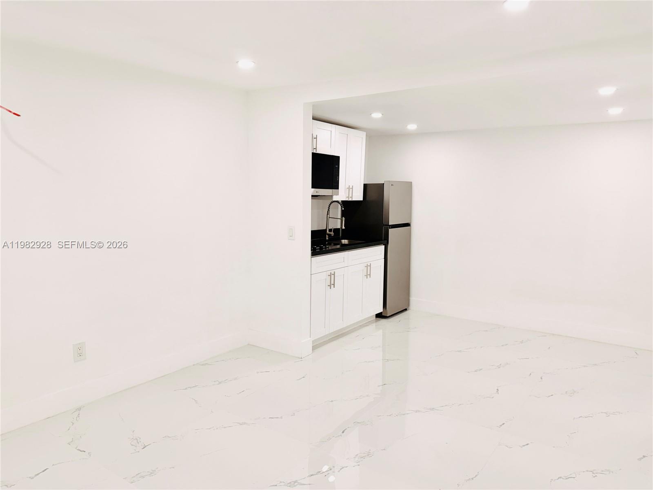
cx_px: 326
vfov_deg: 56.8
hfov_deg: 71.6
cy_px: 245
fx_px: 453
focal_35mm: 24
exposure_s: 1/120
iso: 64
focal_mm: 6.76
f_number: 1.78
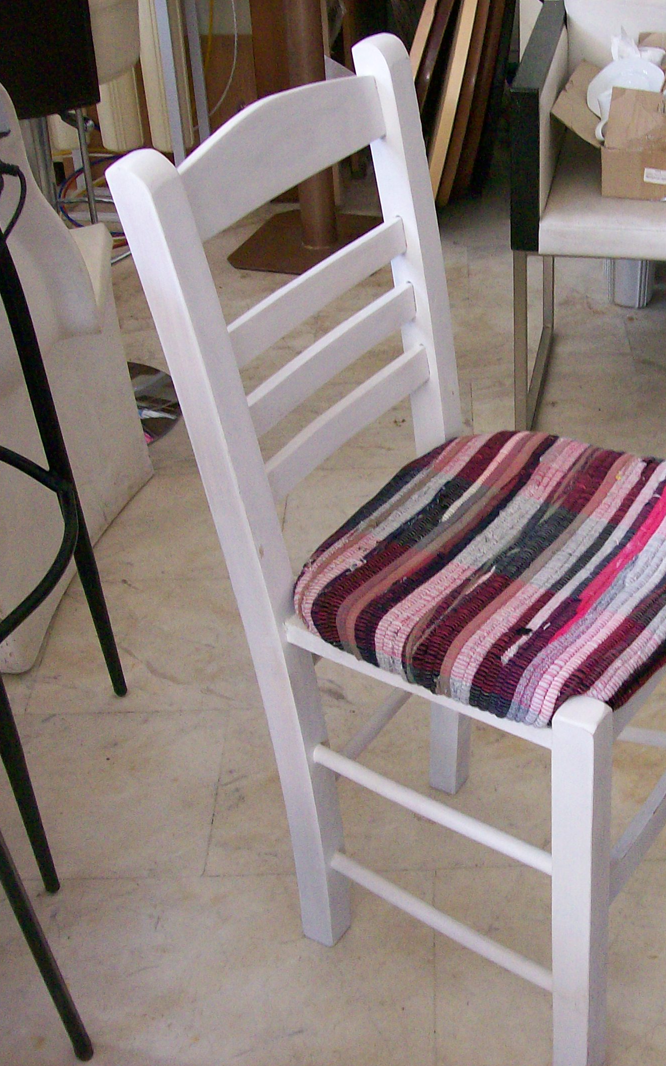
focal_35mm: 51
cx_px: 489
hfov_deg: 25.1
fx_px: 1481
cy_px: 533
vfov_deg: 39.6
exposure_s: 1/32
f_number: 2.7
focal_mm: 6
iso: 148
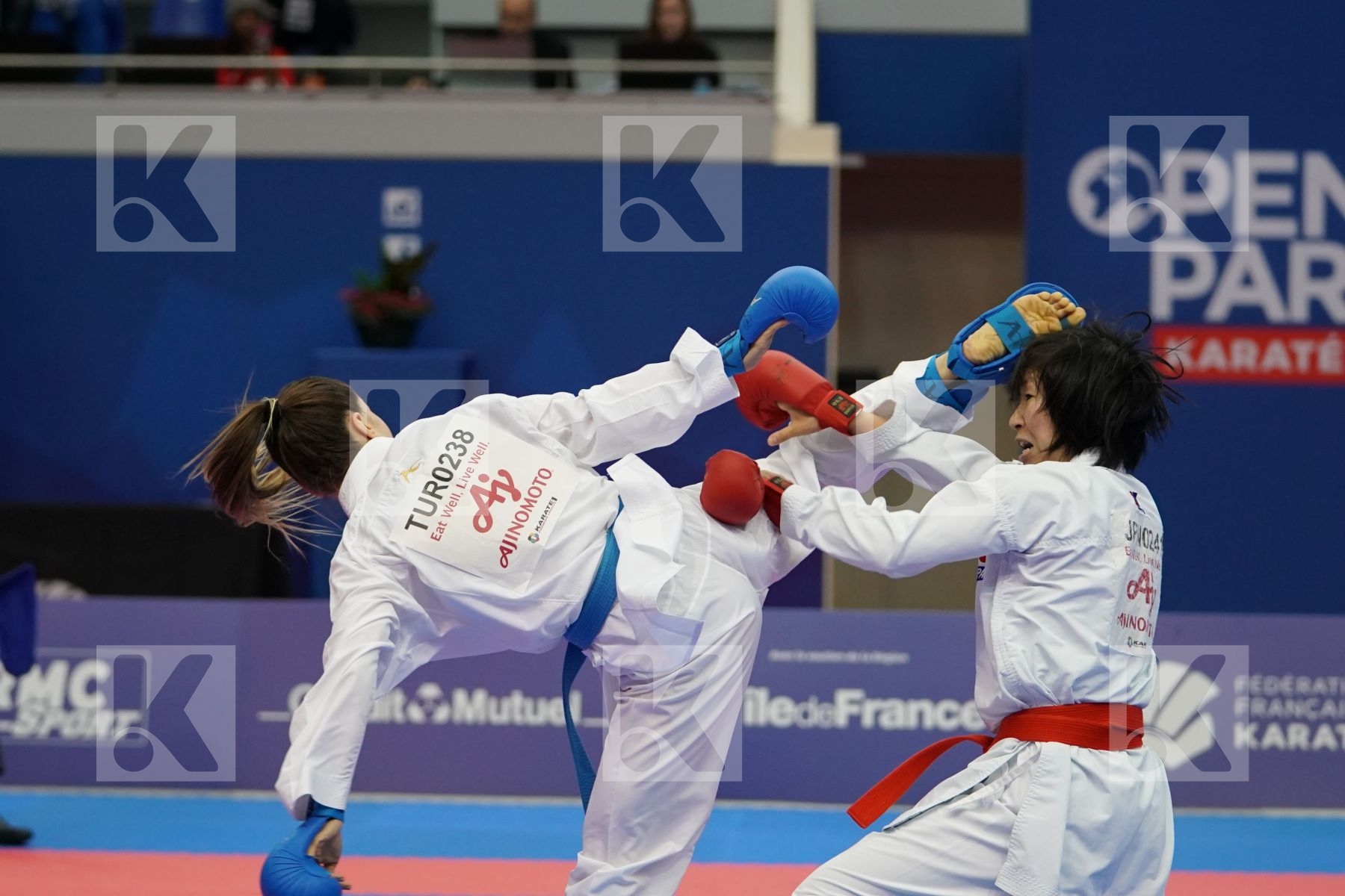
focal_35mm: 132
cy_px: 448
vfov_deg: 10.4
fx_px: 4931
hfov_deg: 15.5
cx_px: 672
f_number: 2.8
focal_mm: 88
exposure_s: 1/1000
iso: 2000
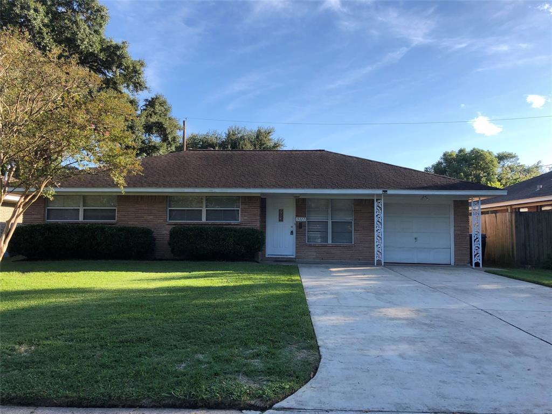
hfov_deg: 63.4
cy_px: 207
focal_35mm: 28
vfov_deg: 49.7
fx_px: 446
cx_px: 276
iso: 20
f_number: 1.8
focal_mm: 4
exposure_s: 1/889
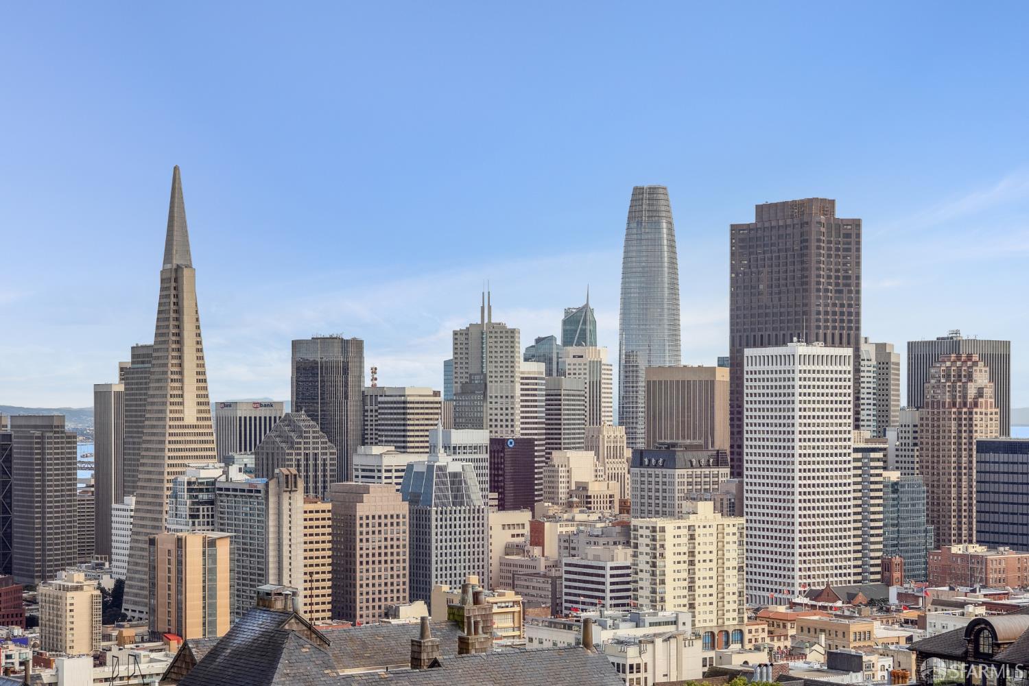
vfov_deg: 19.5
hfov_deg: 28.8
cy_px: 343
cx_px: 514
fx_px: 2001
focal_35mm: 70
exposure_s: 1/1000
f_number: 8
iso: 640
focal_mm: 70
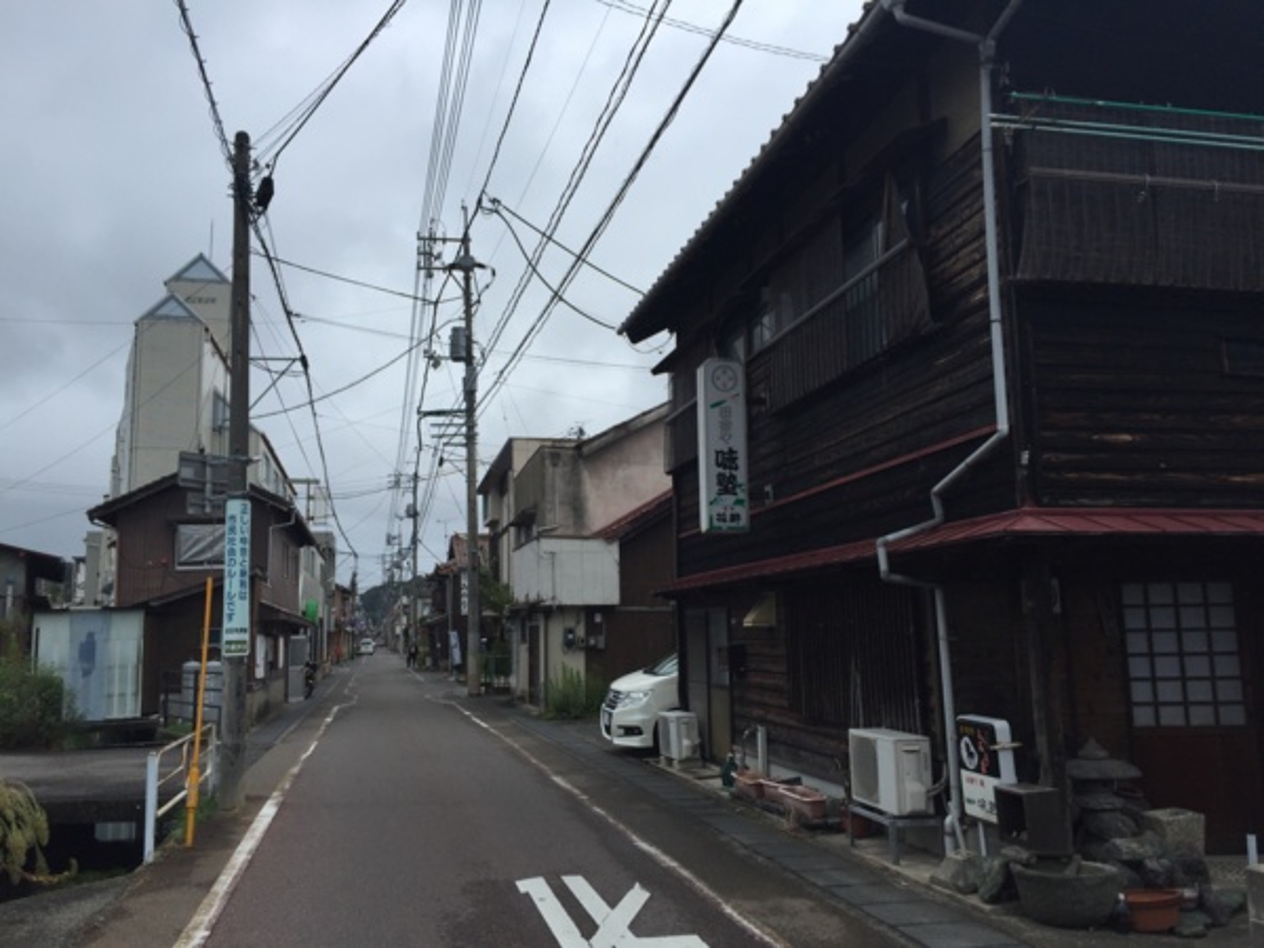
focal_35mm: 29
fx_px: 1059
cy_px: 474
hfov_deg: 61.7
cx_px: 632
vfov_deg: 48.2
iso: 32
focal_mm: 4.15
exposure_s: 1/1412
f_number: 2.2
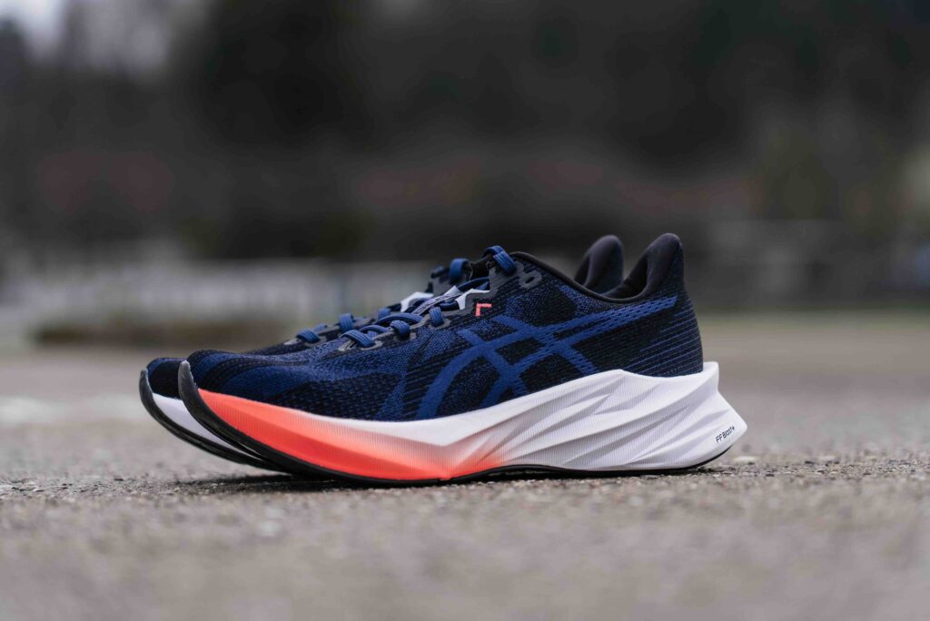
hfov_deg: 19.4
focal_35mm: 105
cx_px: 465
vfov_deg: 13.1
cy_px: 310
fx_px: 2714
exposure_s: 1/800
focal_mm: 105
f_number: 4
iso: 250
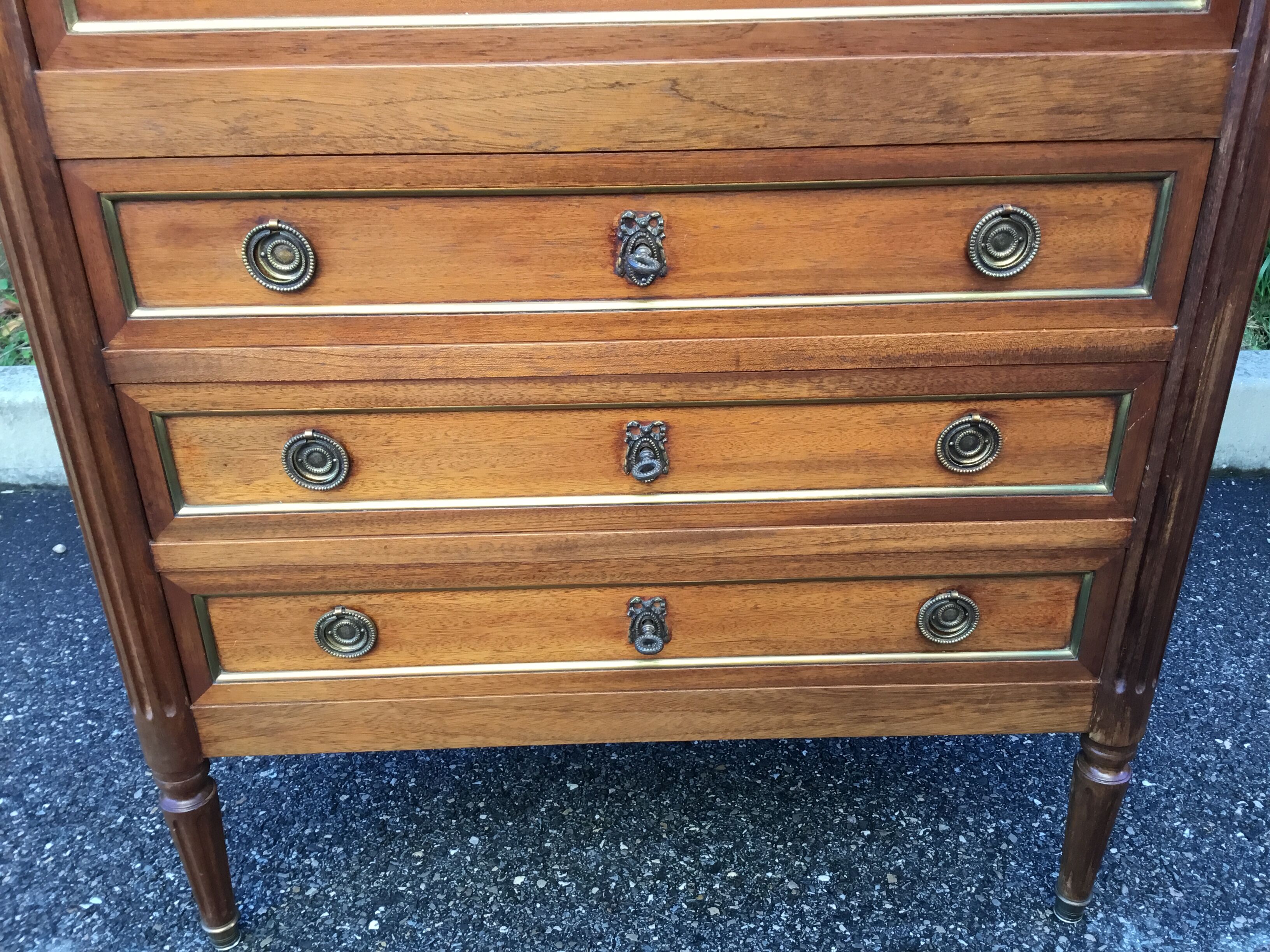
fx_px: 1137
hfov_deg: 58.4
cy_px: 476
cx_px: 635
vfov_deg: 45.4
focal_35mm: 31
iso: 32
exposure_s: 1/33
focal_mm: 3.3
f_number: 2.4
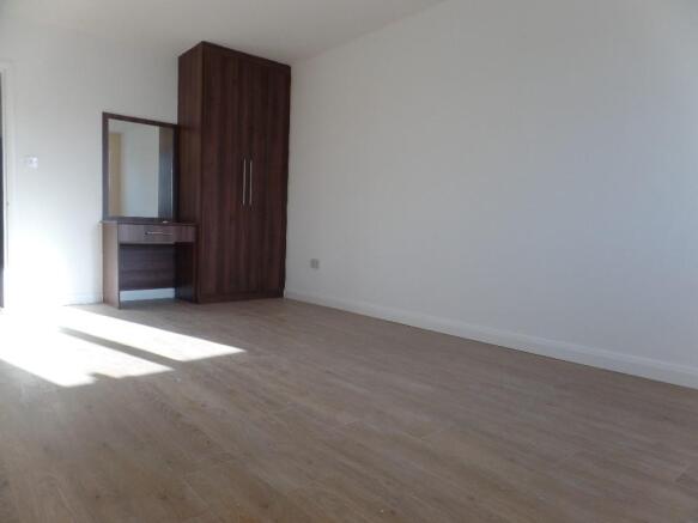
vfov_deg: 58.9
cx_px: 349
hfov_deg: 73.9
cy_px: 262
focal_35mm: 23
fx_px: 464
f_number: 3.5
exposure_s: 1/60
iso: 80
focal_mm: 4.1
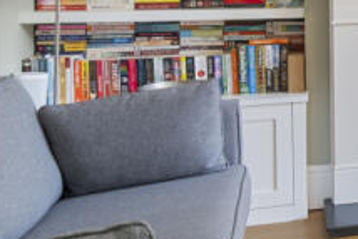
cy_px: -24
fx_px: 667
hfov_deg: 23.4
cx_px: 554
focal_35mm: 67
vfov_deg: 19.5
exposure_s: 1/1.25
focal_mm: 14
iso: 200
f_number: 16
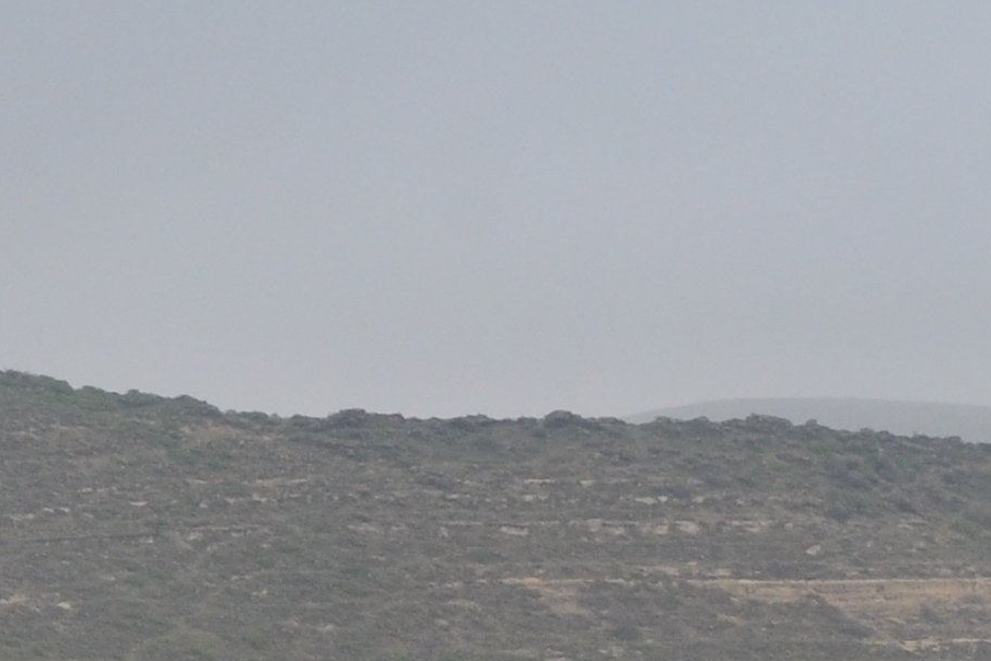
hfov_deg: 6.7
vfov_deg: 4.5
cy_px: 903
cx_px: 1100
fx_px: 8395
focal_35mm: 305
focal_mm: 40
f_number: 11
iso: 400
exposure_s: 1/400
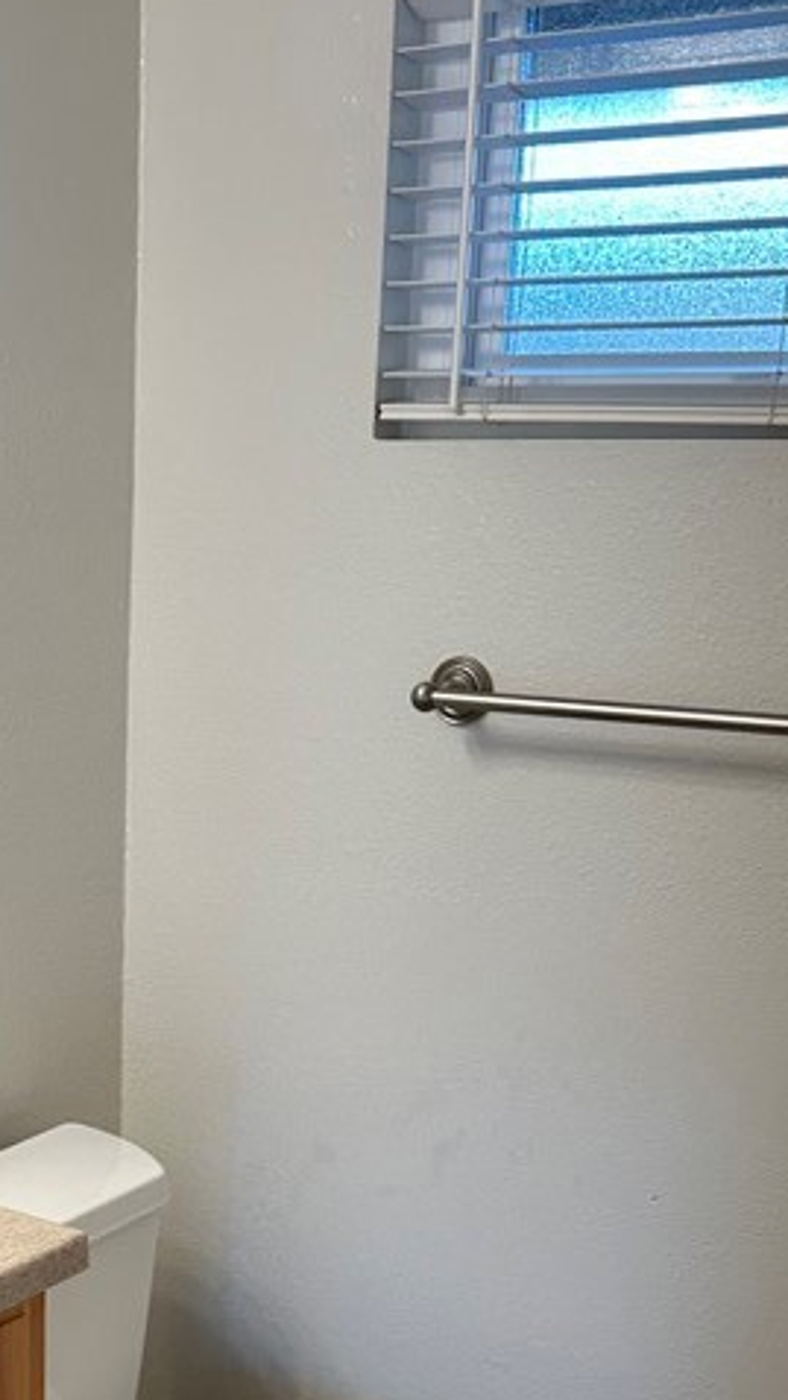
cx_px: 105
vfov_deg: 36.1
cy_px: 1090
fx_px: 2079
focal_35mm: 56
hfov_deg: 21.1
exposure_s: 1/120
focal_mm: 6.86
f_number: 1.78
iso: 100
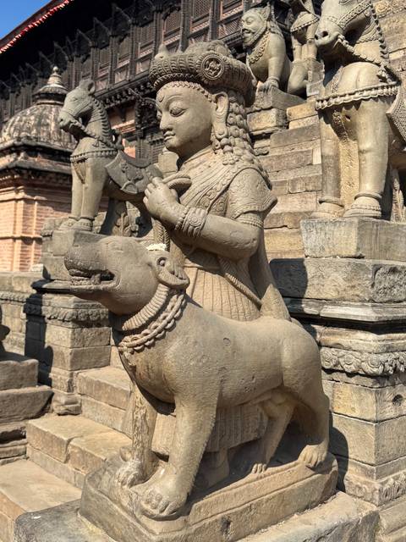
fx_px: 375
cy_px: 271
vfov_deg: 71.6
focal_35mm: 24
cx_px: 203
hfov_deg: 56.8
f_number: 1.78
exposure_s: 1/3413
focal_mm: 6.76
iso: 80
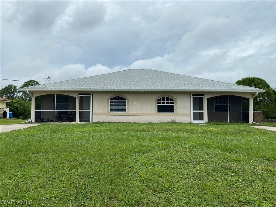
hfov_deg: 67.3
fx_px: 207
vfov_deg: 53.1
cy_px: 104
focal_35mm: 26
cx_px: 138
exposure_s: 1/4115
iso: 32
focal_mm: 4.25
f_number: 1.8
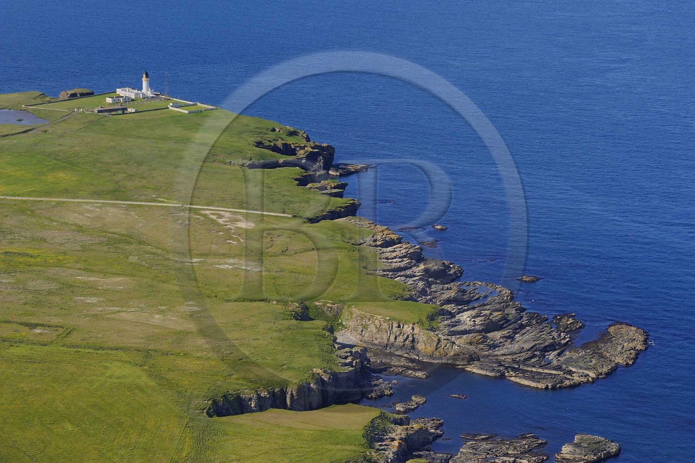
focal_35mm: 105
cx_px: 348
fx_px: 2027
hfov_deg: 19.5
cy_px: 232
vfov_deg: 13.0
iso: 400
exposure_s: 1/800
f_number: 7.1
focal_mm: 105
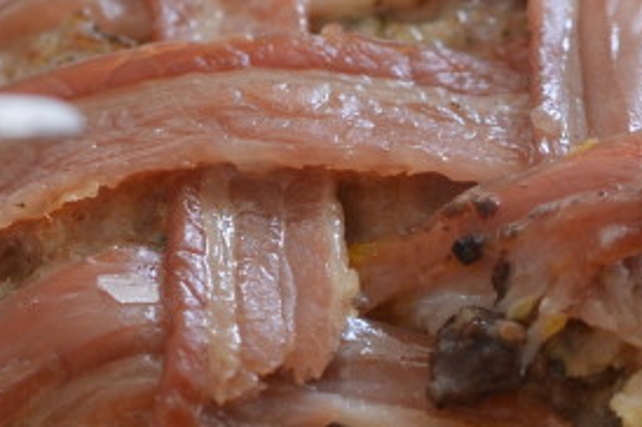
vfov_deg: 6.1
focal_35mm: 224
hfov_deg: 9.2
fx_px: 3990
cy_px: 511
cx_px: 490
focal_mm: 40
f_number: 4.5
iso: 400
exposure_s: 1/80
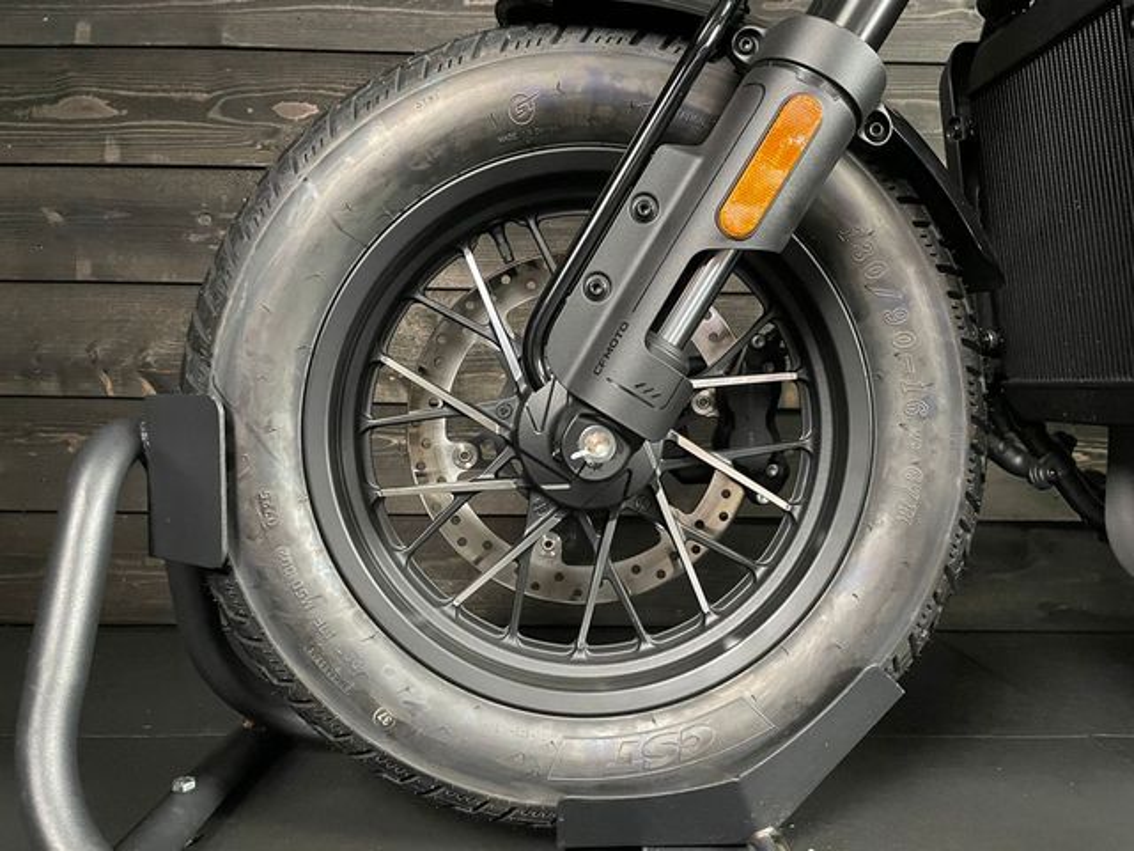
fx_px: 852
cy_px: 426
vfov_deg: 53.1
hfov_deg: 67.3
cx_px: 567
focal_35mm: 26
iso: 640
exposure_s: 1/25
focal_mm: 4.2
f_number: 1.6
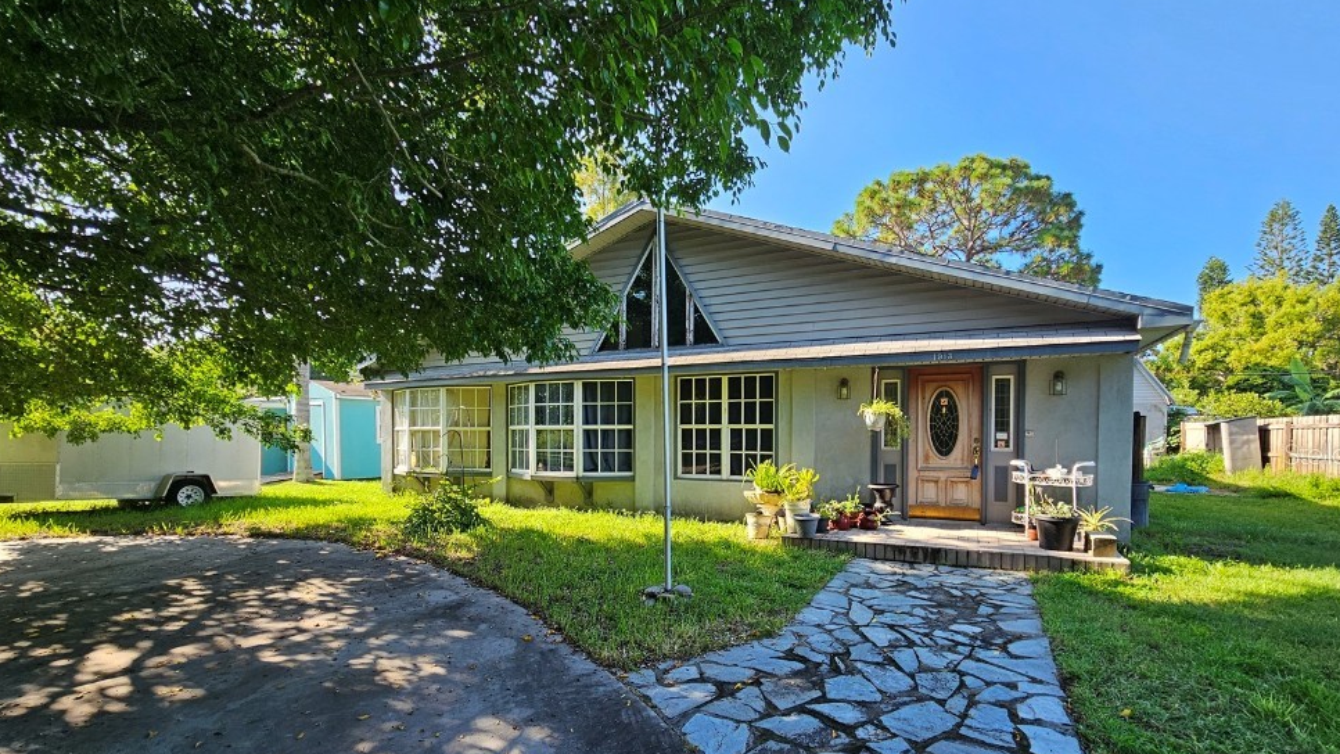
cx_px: 705
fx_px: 533
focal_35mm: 15
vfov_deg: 69.8
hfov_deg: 102.9
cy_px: 453
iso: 50
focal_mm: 2.2
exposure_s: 1/371
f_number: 2.2
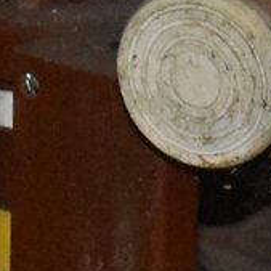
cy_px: 161
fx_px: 6229
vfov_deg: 2.5
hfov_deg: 2.5
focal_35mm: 703
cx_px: 167
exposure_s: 1/60
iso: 6400
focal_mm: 55
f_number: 5.6
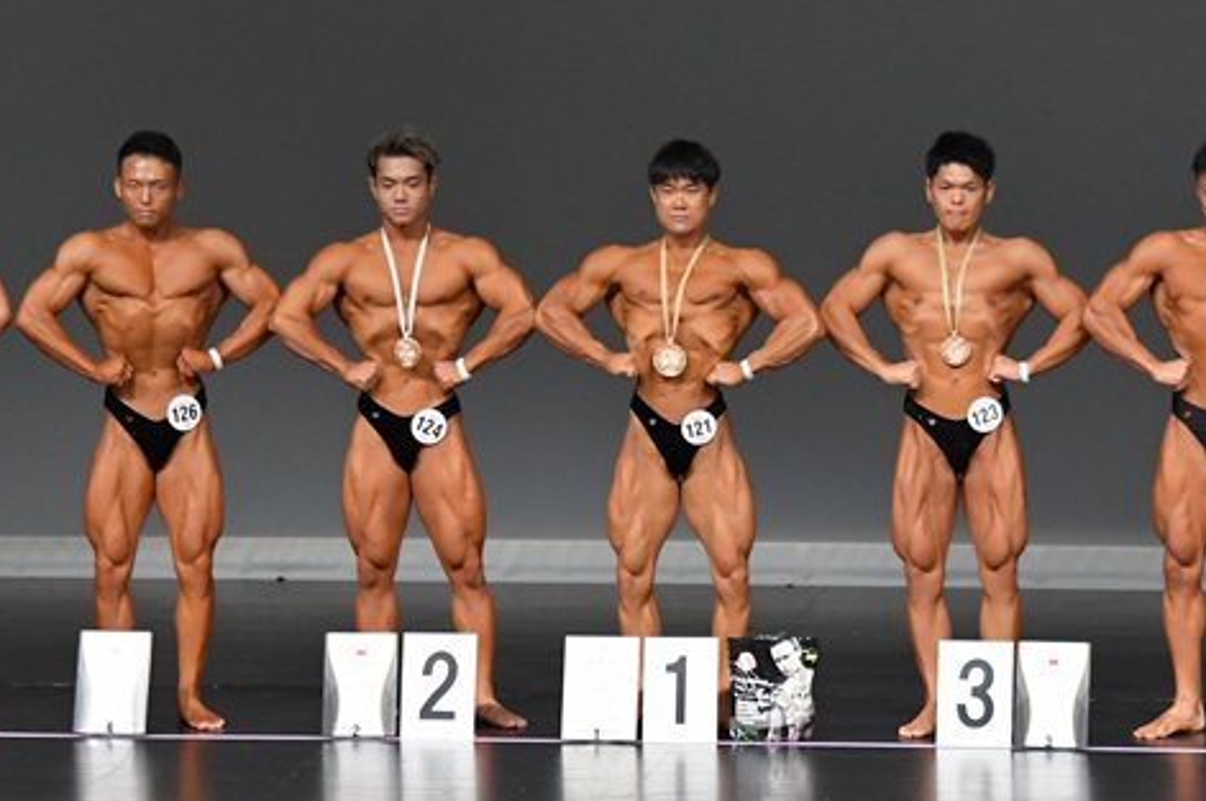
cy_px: 356
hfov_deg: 6.7
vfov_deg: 4.5
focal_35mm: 308
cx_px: 677
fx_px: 10307
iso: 5000
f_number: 5.6
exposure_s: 1/400
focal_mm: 125
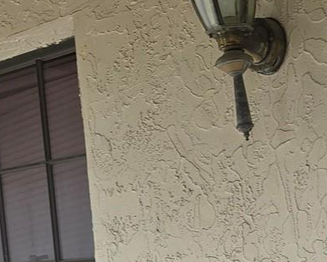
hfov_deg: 20.3
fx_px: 871
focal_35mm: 90
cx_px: 359
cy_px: 357
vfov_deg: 16.0
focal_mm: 6.3
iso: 12
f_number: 1.7
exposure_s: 1/180
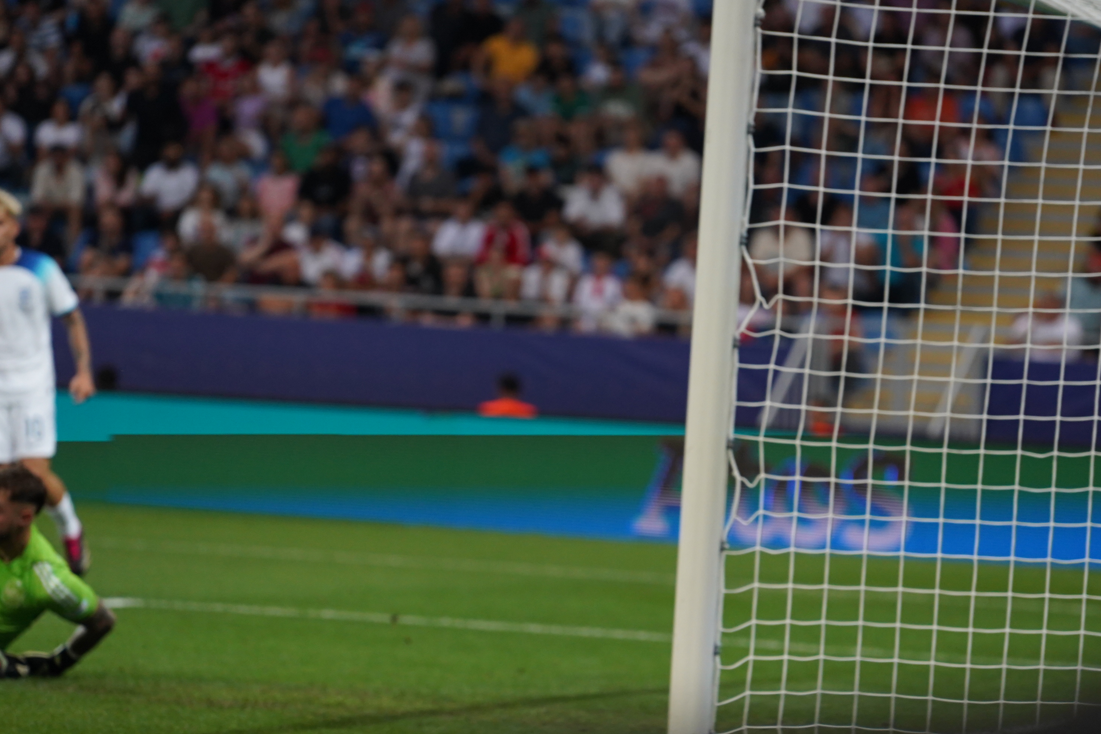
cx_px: 601
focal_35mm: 268
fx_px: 8196
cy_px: 451
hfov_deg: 7.7
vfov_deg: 5.1
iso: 2000
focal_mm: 200
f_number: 4
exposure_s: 1/1000
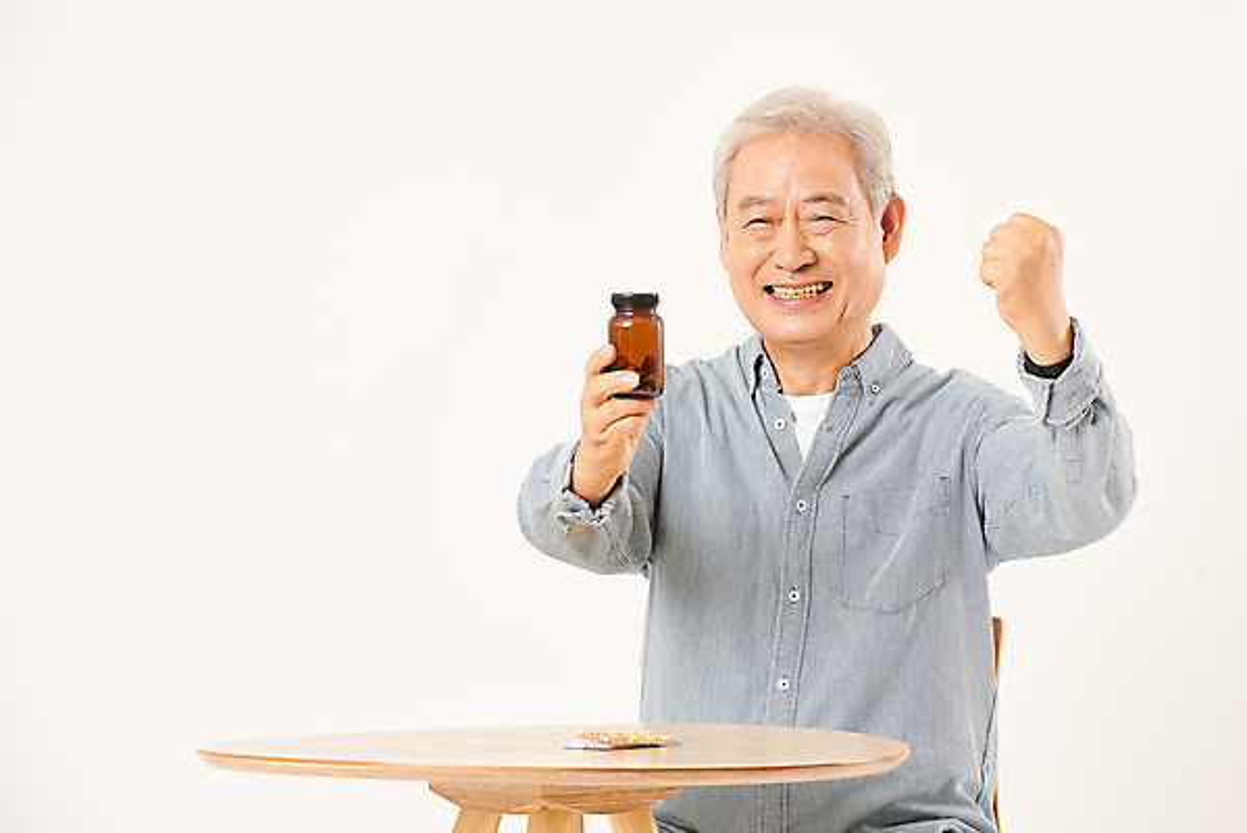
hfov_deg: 14.1
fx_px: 5025
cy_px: 416
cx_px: 624
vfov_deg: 9.5
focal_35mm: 145
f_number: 8
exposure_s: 1/125
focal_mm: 145
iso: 100
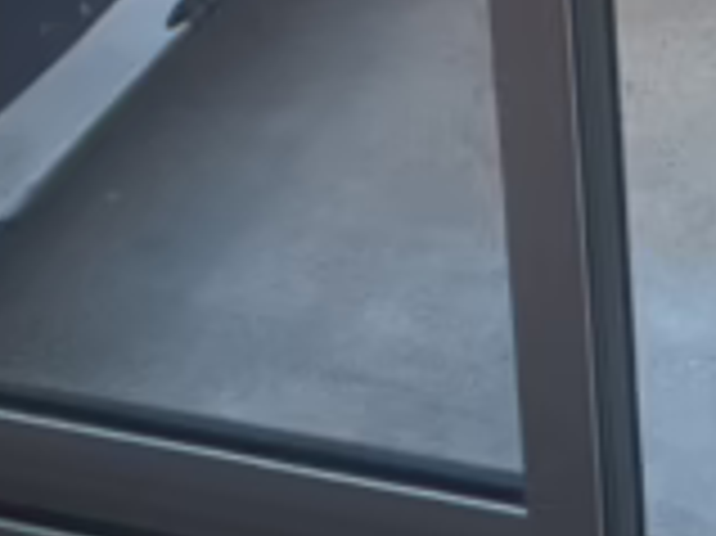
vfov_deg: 12.6
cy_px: -761
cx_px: 725
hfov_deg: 21.0
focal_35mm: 90
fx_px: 1860
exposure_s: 1/1063
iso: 125
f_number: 2.2
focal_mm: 2.22
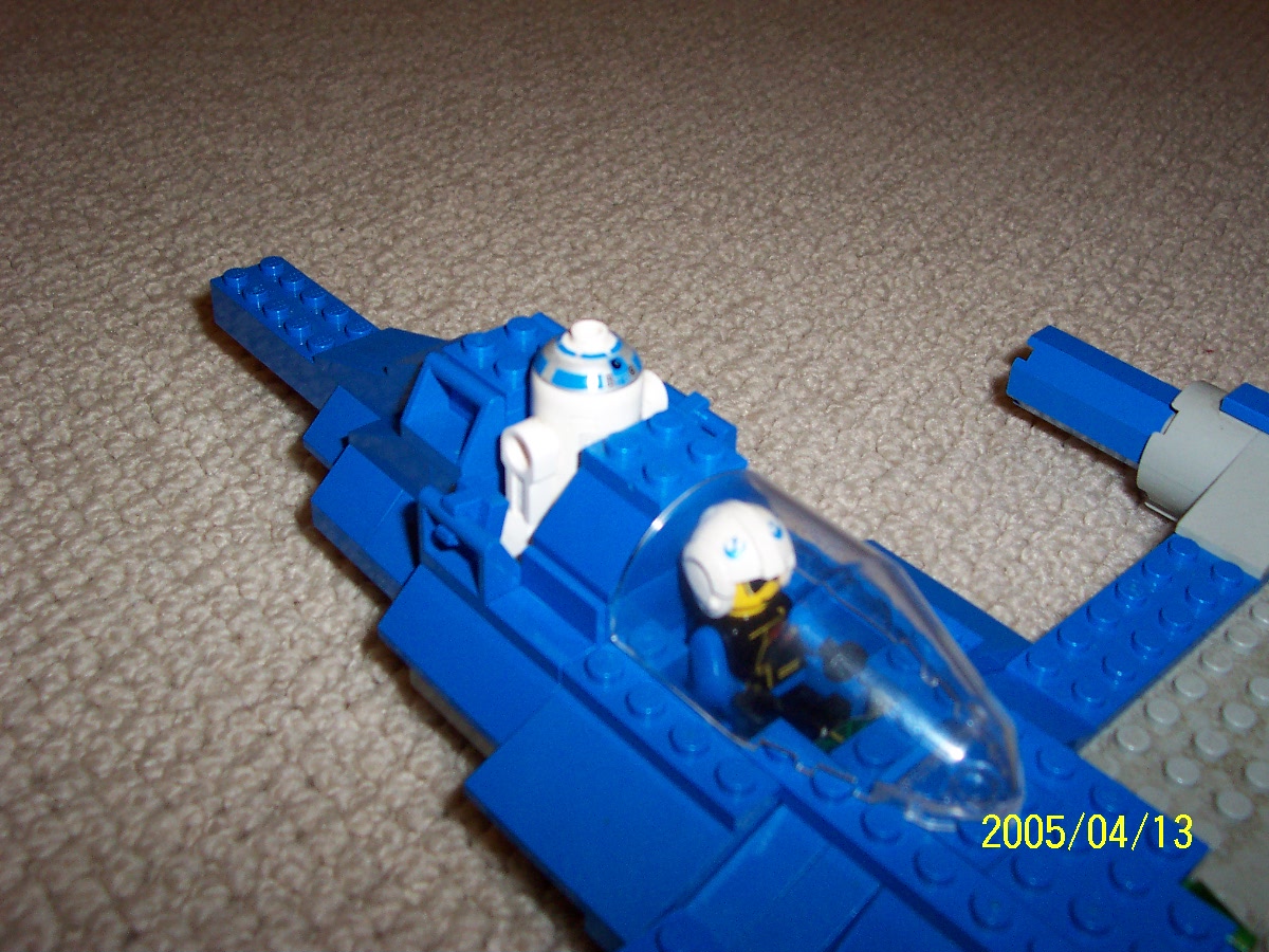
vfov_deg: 38.7
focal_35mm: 37
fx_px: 1356
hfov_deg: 50.1
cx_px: 634
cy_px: 476
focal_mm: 5.6
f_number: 2.8
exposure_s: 1/60
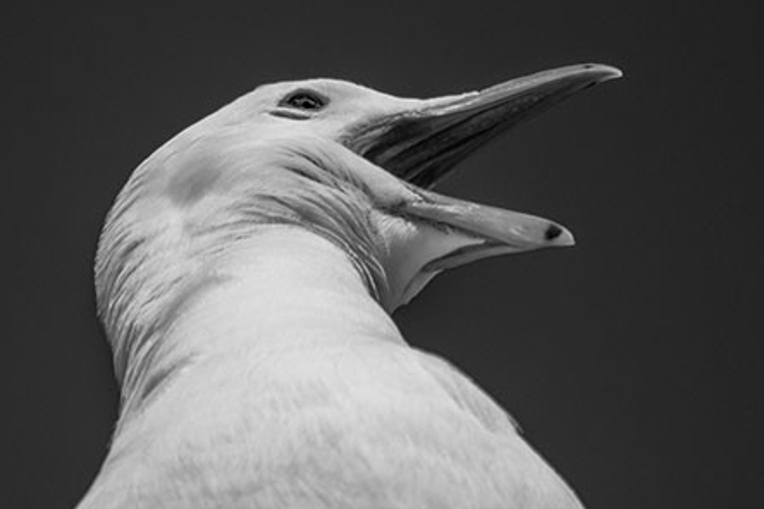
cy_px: 274
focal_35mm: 1351
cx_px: 360
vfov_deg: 1.0
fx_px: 28669
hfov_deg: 1.5
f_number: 13
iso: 1000
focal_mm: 1200
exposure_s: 1/2500
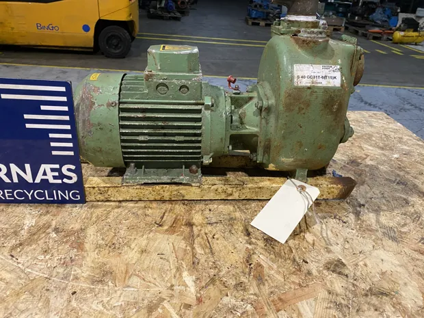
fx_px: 318
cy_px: 159
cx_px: 212
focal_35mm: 26
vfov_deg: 53.1
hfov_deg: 67.3
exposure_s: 1/50
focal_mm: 4.25
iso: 250
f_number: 1.8
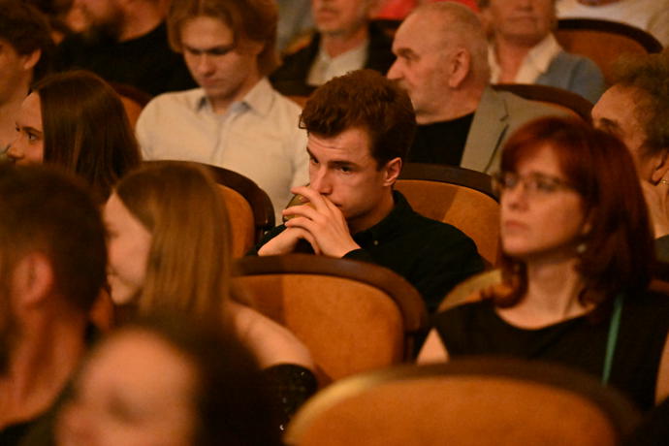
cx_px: 334
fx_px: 3716
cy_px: 223
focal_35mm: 200
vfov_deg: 6.9
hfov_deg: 10.3
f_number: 2.8
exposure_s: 1/80
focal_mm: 200
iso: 25600
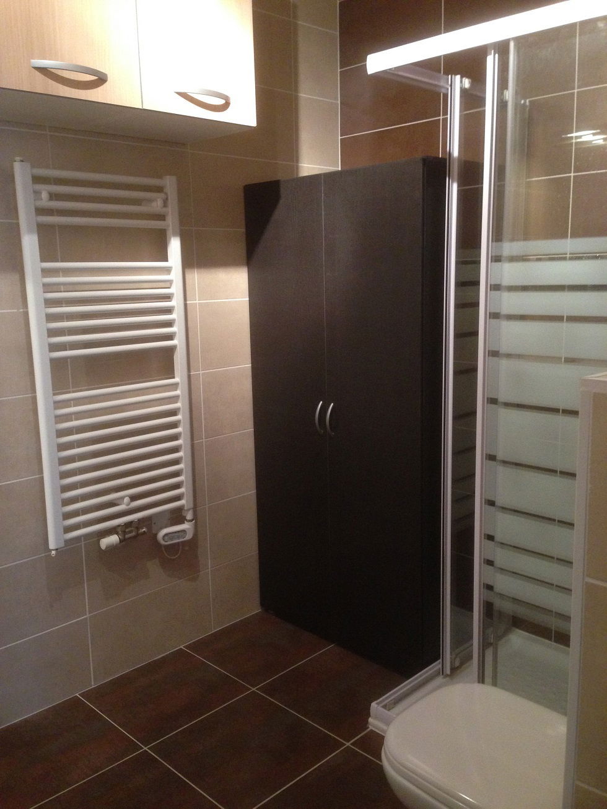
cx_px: 304
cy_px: 404
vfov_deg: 55.3
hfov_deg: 43.0
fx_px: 771
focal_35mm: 33
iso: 320
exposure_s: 1/20
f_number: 2.4
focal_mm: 4.12
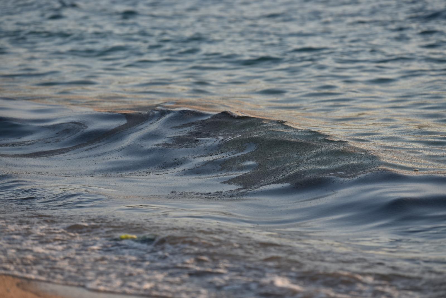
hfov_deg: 10.3
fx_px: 2479
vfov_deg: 6.9
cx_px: 223
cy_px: 149
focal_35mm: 200
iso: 100
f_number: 4
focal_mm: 200
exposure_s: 1/500
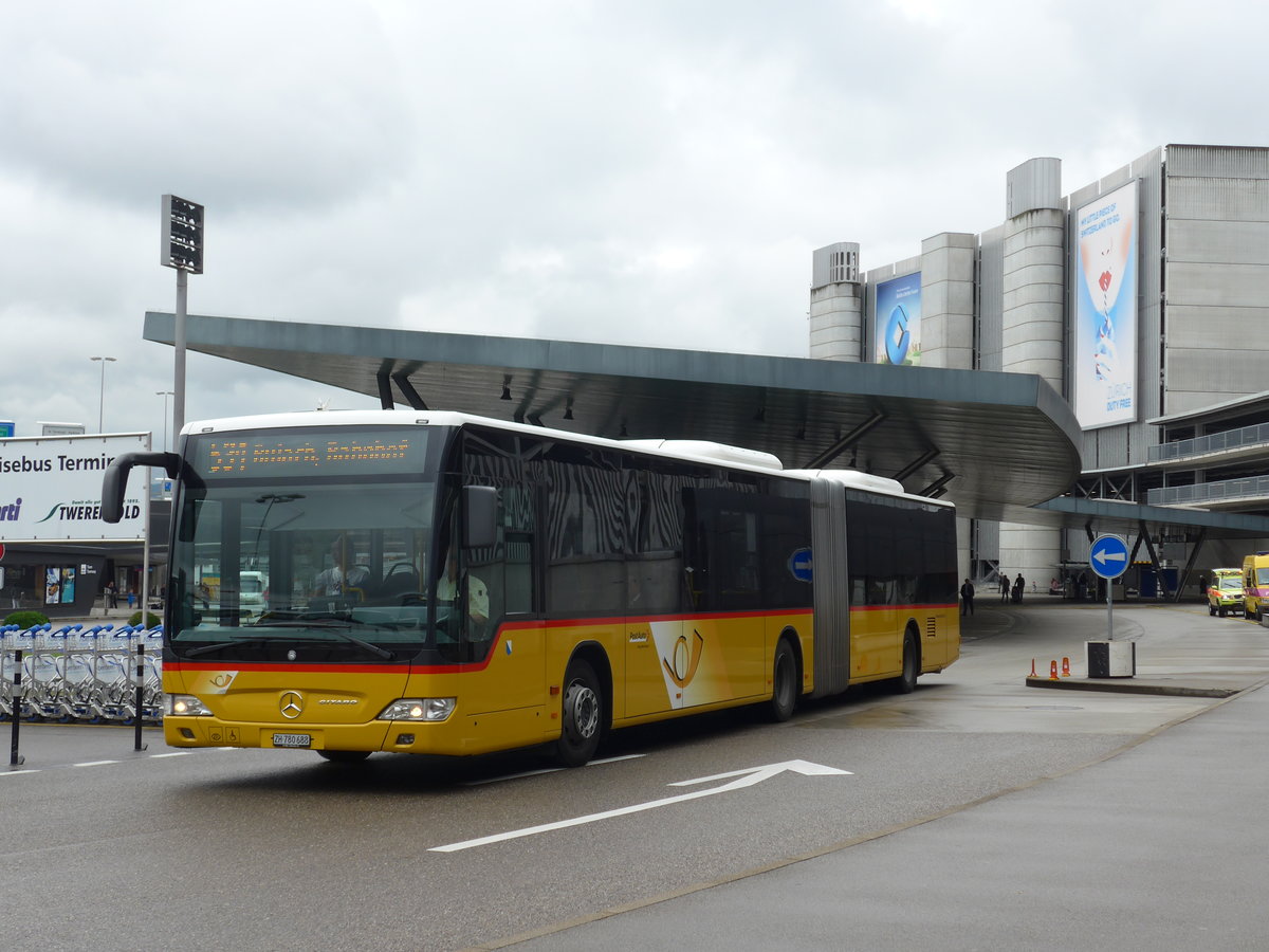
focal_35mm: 55
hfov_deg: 34.9
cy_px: 476
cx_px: 634
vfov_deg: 26.6
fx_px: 2016
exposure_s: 1/640
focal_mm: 11.3
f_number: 3.4
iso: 80
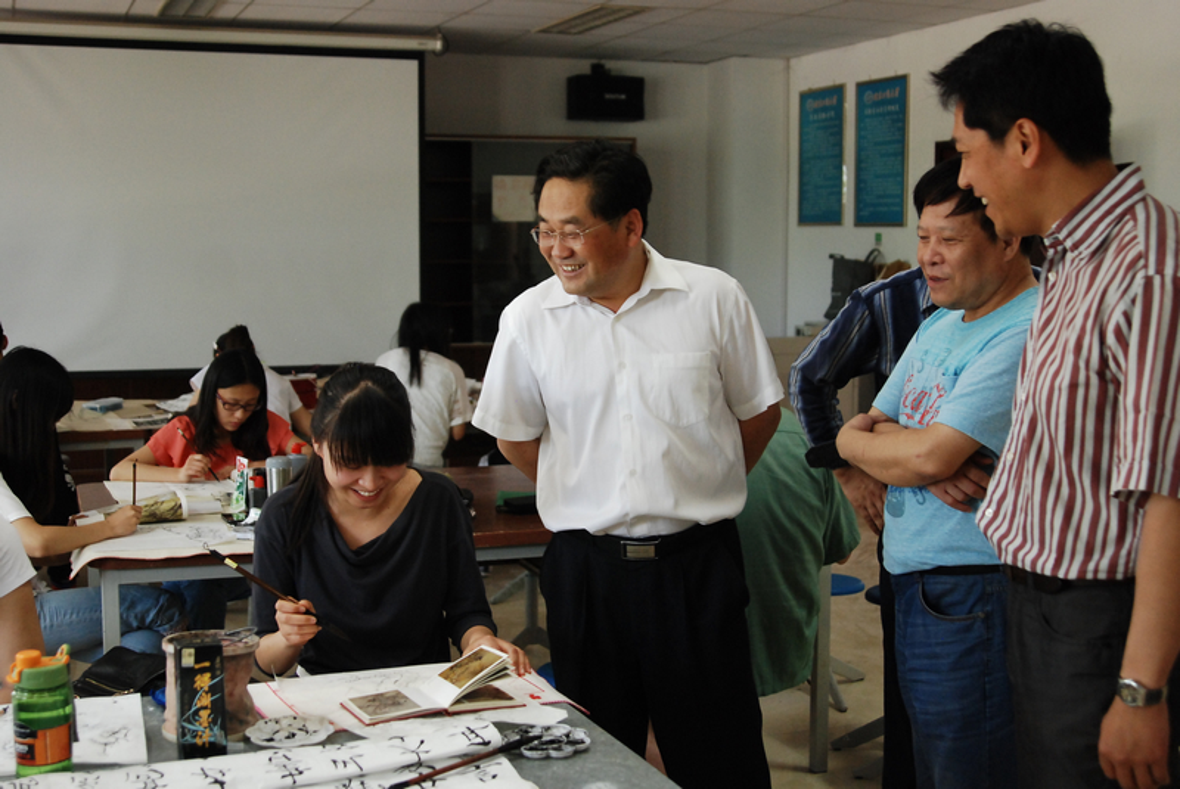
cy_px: 394
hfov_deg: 41.1
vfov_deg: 28.1
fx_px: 1575
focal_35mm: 48
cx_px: 590
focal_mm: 32
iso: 800
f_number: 3.2
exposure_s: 1/90
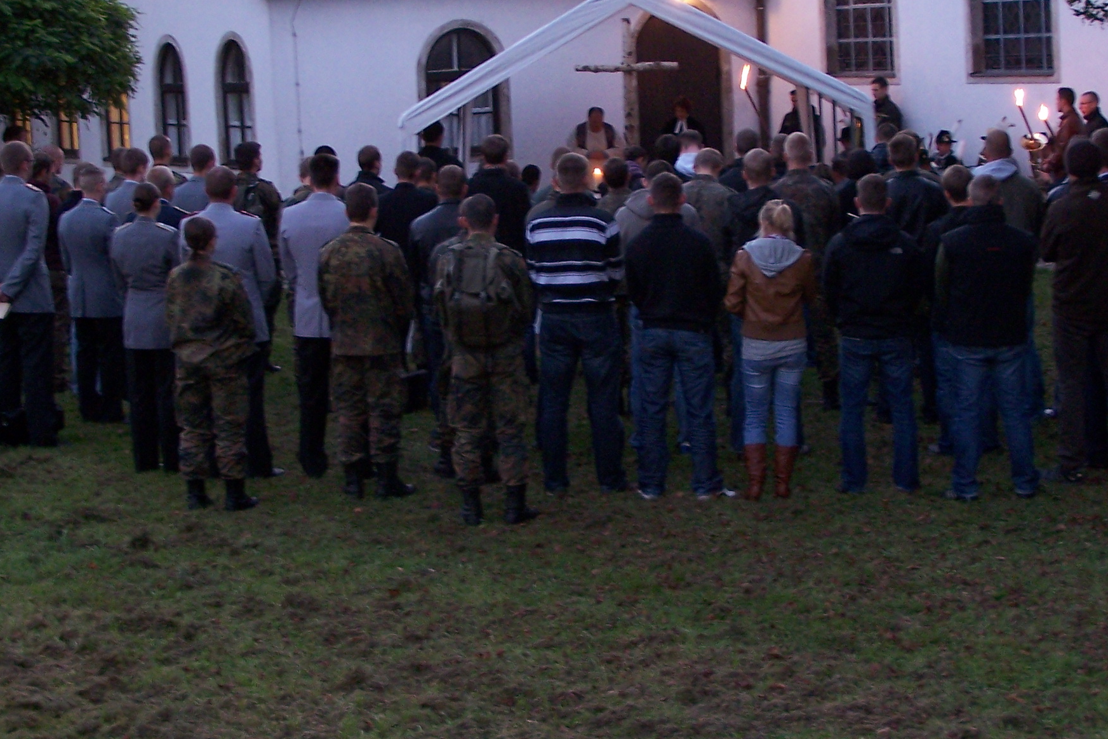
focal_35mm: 86
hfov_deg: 23.6
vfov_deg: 15.9
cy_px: 291
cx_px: 624
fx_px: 2646
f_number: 3.1
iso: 140
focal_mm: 9.3
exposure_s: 1/8
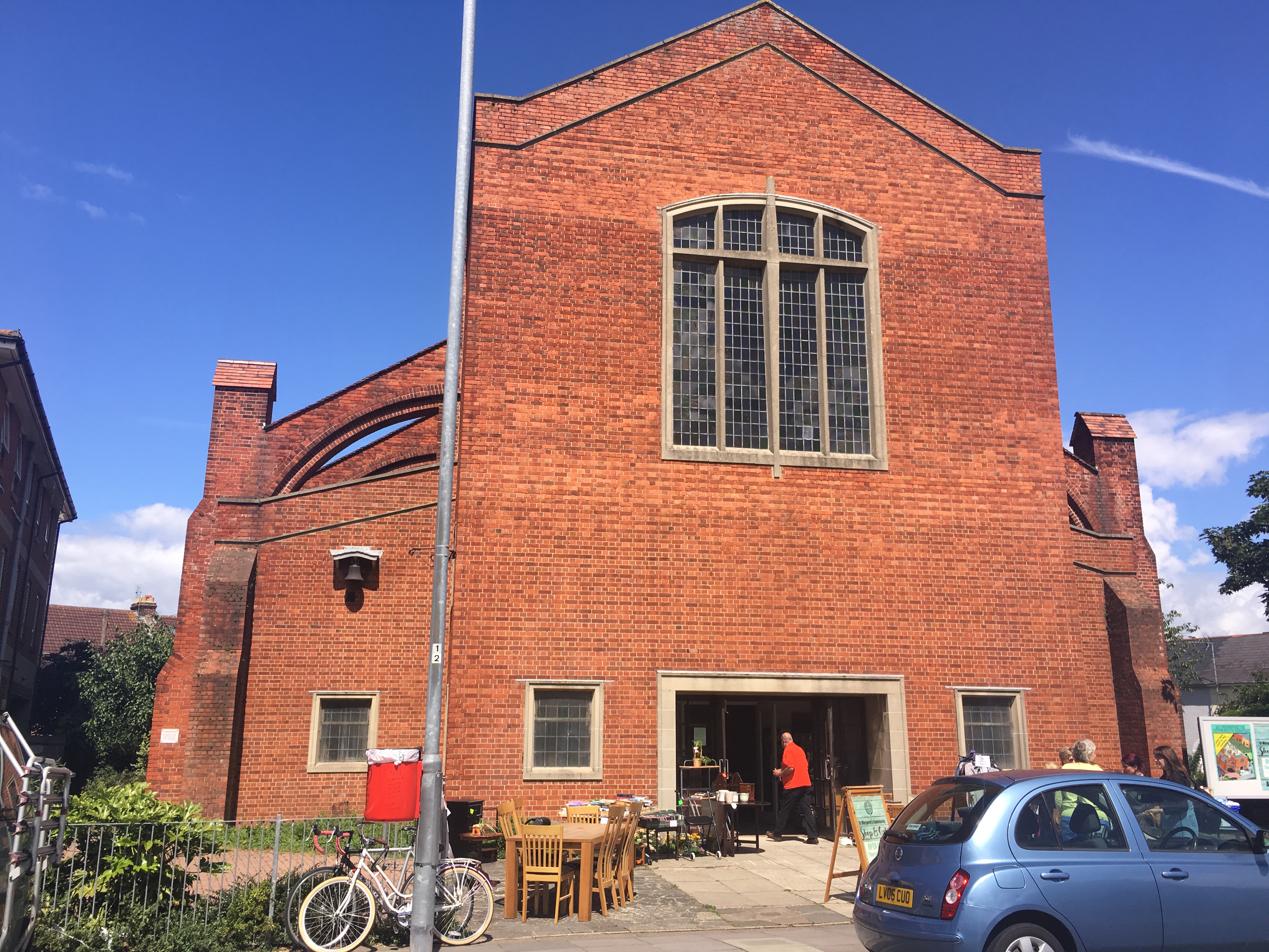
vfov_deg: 48.2
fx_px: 1063
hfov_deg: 61.7
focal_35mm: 29
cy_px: 476
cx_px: 634
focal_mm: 4.15
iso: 25
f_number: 2.2
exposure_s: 1/1425
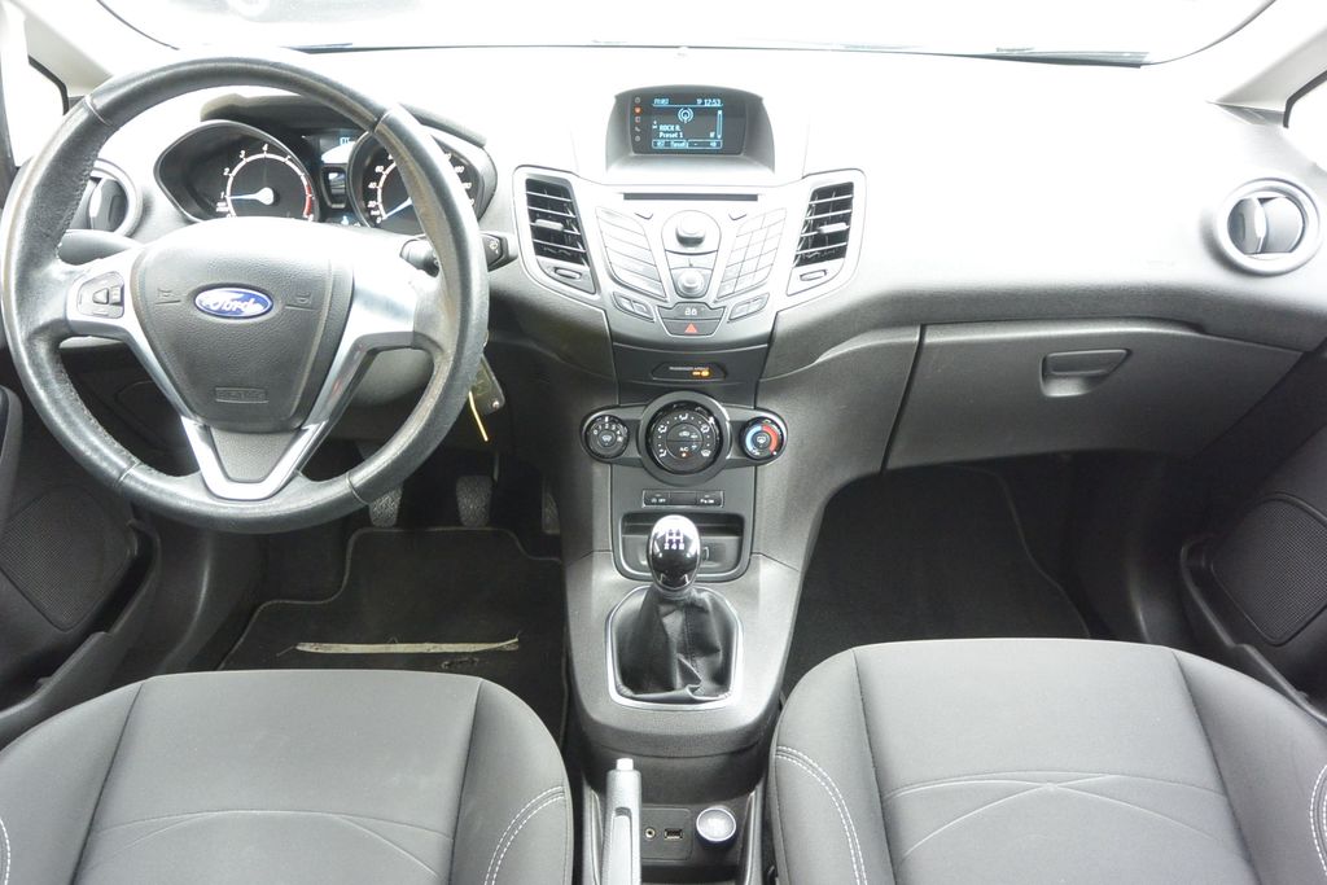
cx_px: 664
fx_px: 1069
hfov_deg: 63.7
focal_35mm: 29
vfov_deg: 45.0
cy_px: 442
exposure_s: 1/60
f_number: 3.5
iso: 800
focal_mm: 11
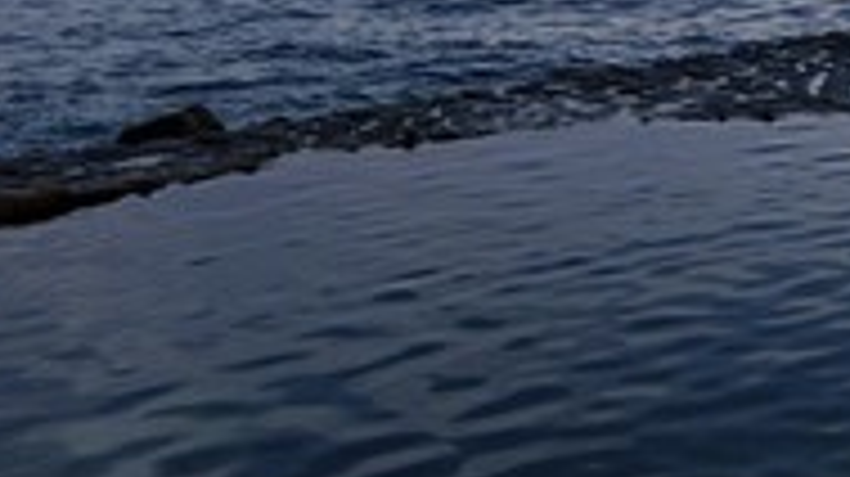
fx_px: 2095
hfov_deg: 21.8
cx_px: 922
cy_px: -58
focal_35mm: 93
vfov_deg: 12.7
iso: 640
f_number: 10
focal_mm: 40
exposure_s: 1/125
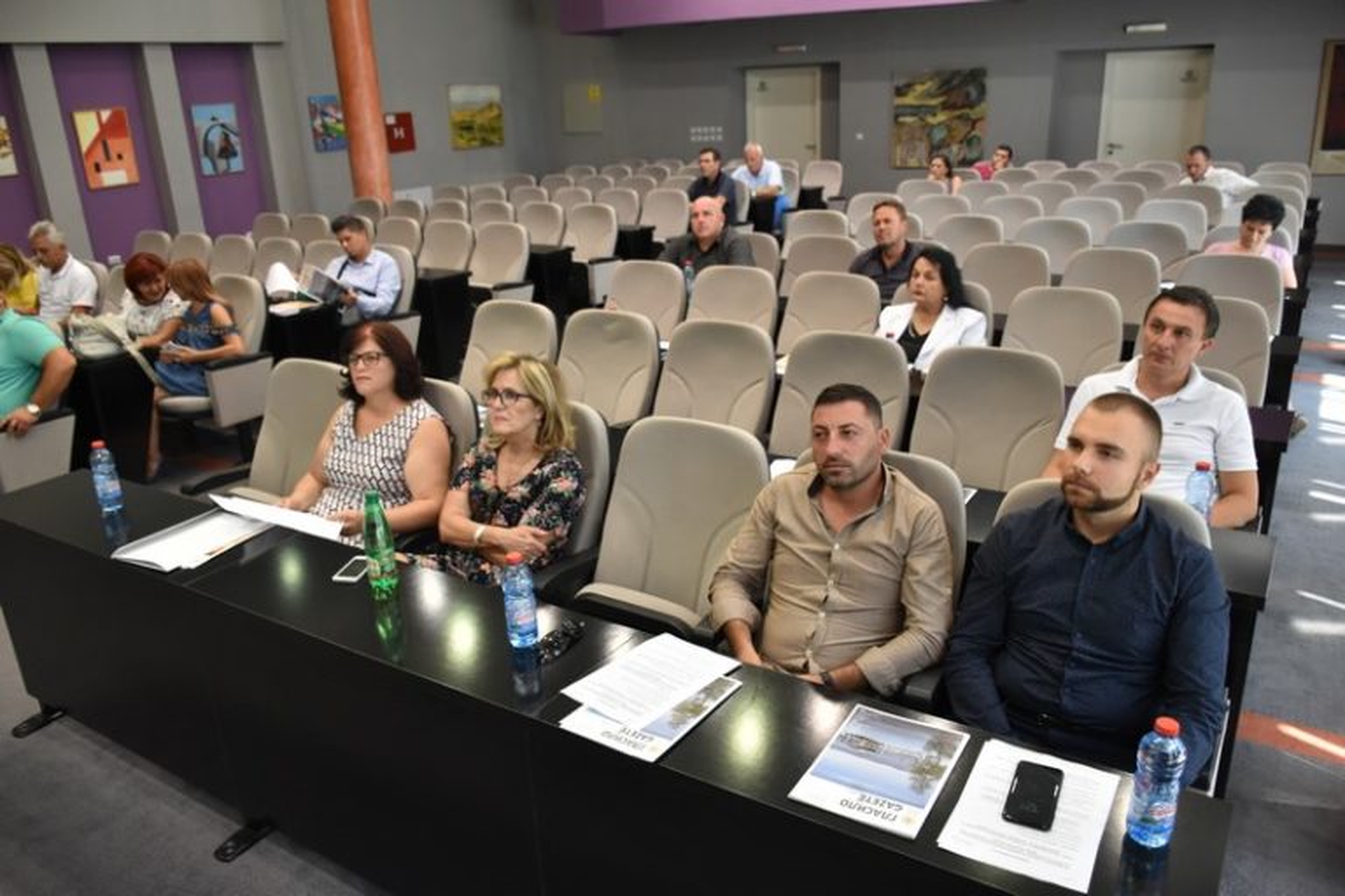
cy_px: 448
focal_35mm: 27
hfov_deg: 67.4
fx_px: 1009
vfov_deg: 47.9
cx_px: 672
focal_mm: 18
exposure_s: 1/125
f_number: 3.5
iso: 1250
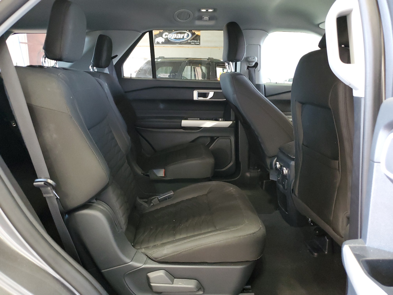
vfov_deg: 53.1
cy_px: 148
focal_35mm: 26
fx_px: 295
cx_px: 196
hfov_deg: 67.3
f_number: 1.5
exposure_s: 1/40
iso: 343
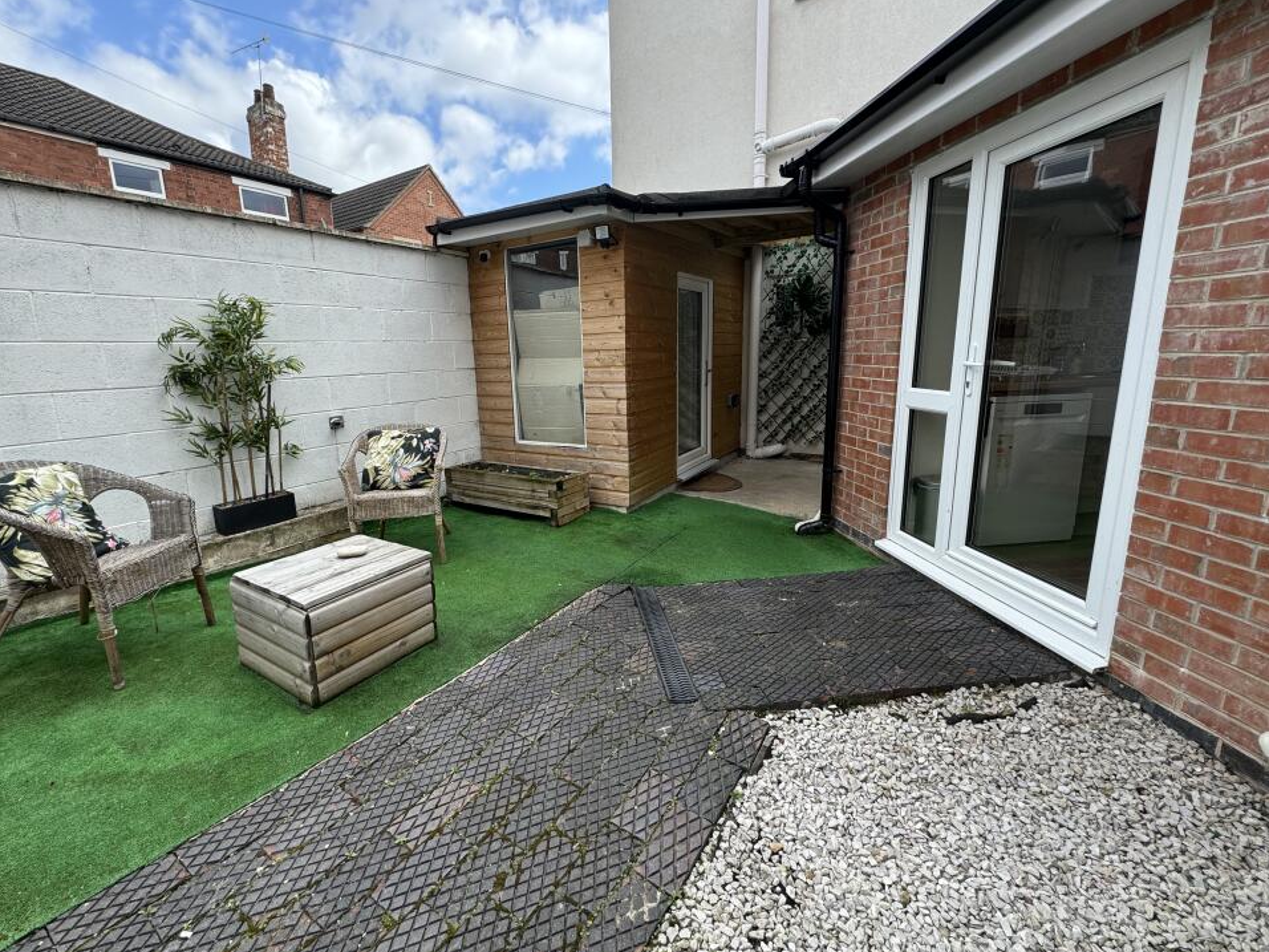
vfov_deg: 81.7
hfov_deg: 98.0
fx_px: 550
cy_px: 462
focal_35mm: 15
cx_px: 593
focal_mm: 2.22
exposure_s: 1/440
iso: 40
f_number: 2.2
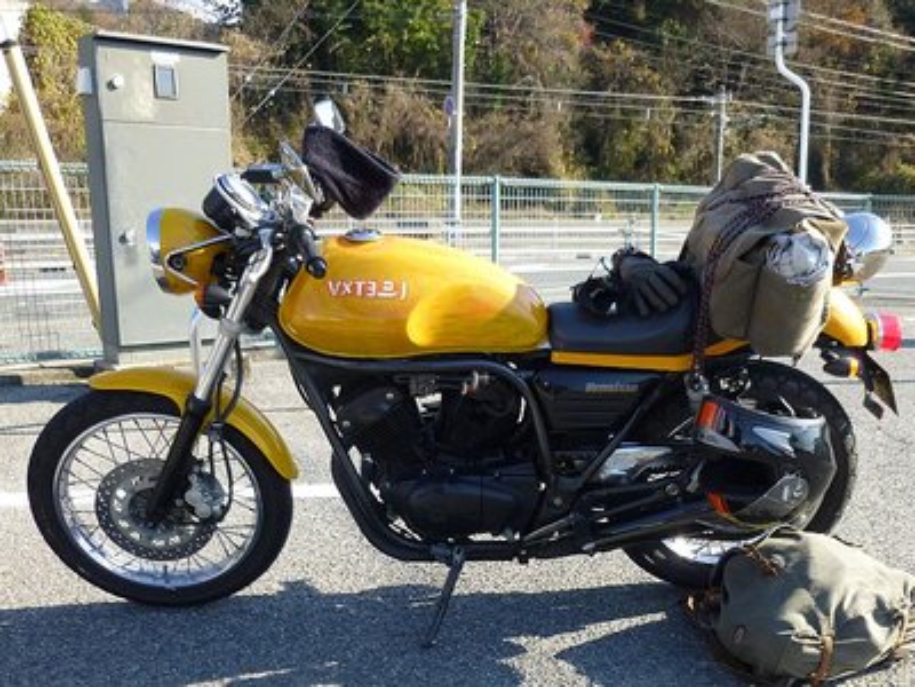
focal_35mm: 25
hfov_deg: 69.4
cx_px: 458
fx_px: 661
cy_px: 344
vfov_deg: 54.9
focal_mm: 4.5
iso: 100
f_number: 3.1
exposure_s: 1/400
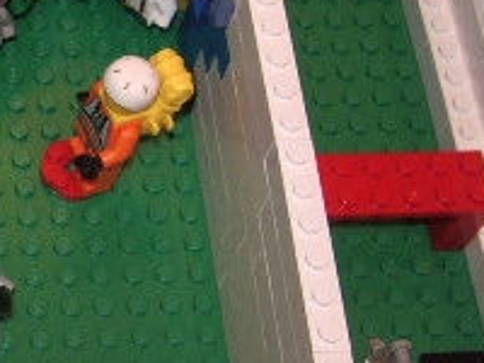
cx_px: -242
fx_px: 1566
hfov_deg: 16.1
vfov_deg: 13.2
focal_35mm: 112
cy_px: 102
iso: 200
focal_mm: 5.8
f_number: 2.6
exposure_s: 1/40
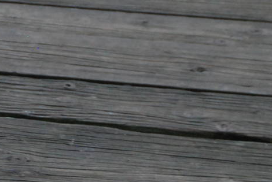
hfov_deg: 8.2
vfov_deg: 5.6
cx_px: -146
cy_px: 92
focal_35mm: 245
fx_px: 1854
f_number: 4.8
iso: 1000
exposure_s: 1/30
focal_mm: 48
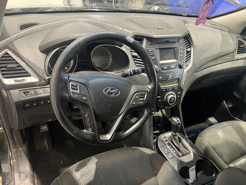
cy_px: 92
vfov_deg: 53.1
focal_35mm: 26
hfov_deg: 67.3
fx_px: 185
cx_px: 123
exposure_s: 1/40
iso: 400
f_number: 1.5
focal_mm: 5.7
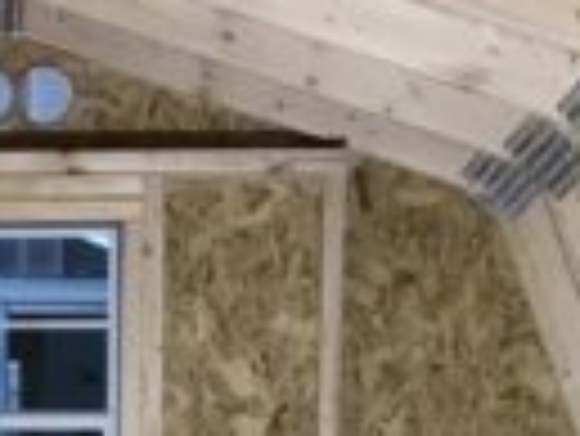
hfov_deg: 15.8
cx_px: 63
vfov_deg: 11.4
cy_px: 739
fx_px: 2063
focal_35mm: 123
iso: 100
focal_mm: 3.3
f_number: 2.4
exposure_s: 1/30
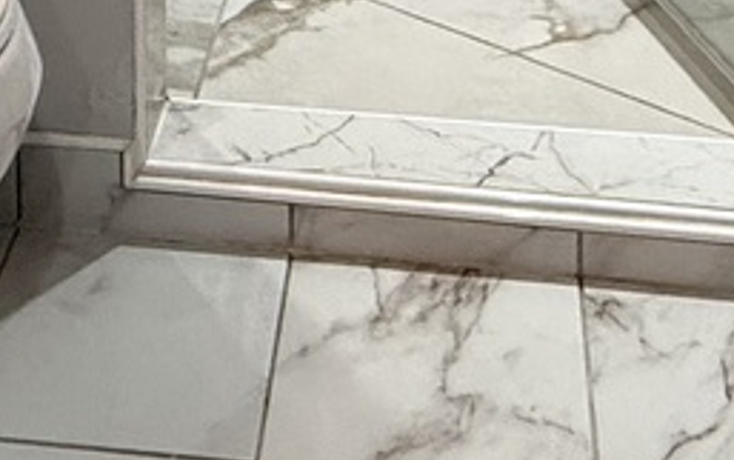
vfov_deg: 11.2
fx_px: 1661
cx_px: 271
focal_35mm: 83
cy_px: -840
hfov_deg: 24.8
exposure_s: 1/120
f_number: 2.2
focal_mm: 2.22
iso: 250
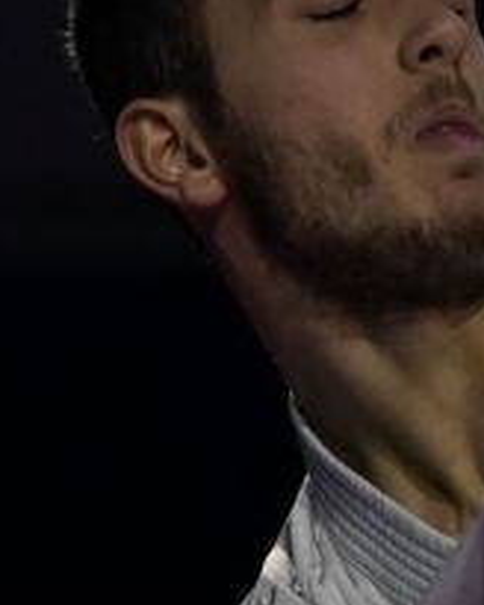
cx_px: 2390
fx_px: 18461
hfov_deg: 1.5
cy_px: 561
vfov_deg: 1.9
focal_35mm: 1031
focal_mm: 125
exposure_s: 1/1000
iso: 1250
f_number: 2.8
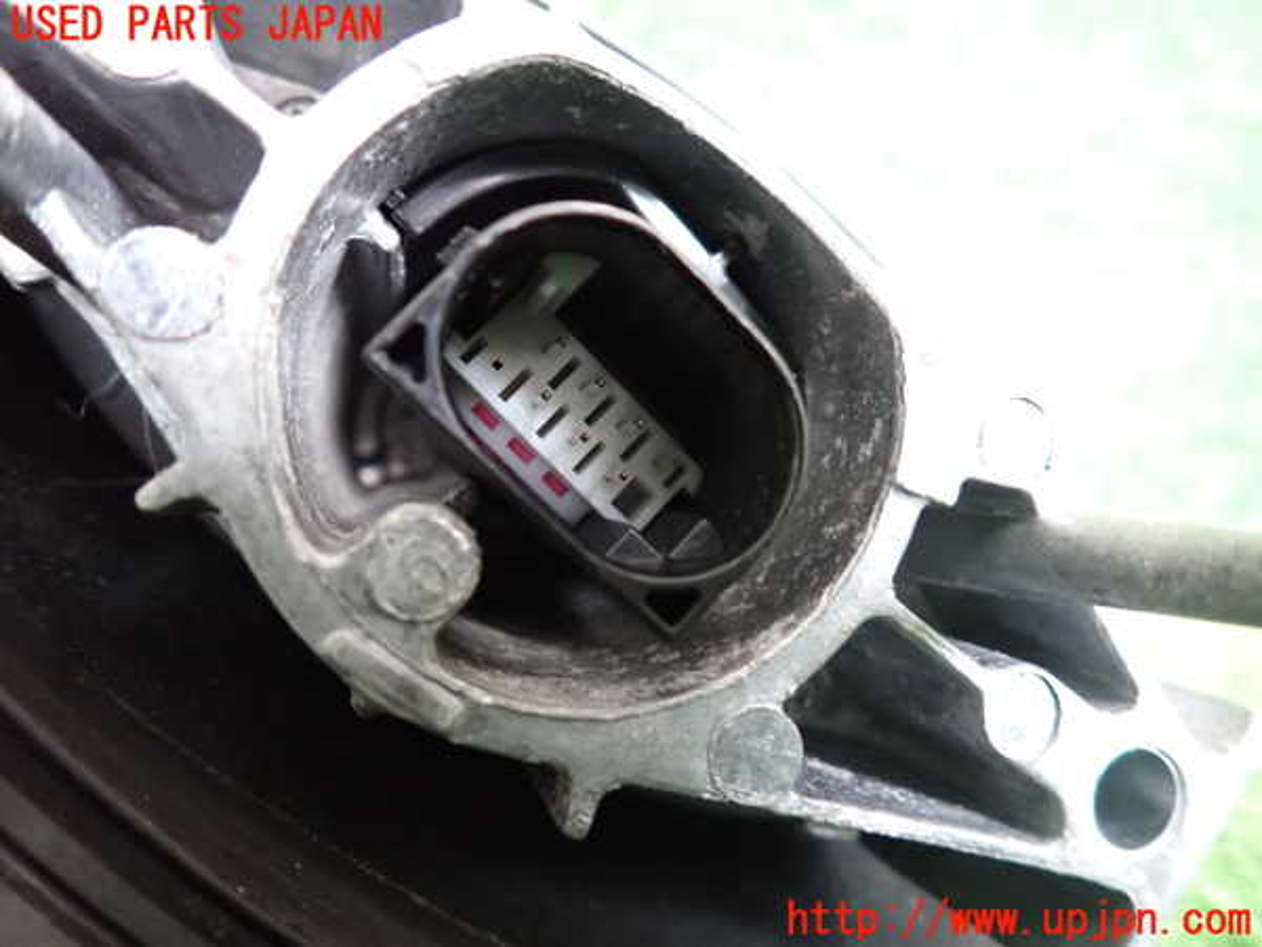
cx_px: 631
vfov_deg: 54.9
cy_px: 474
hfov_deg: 69.4
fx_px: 911
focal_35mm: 25
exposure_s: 1/100
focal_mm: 4.5
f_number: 2
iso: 1250
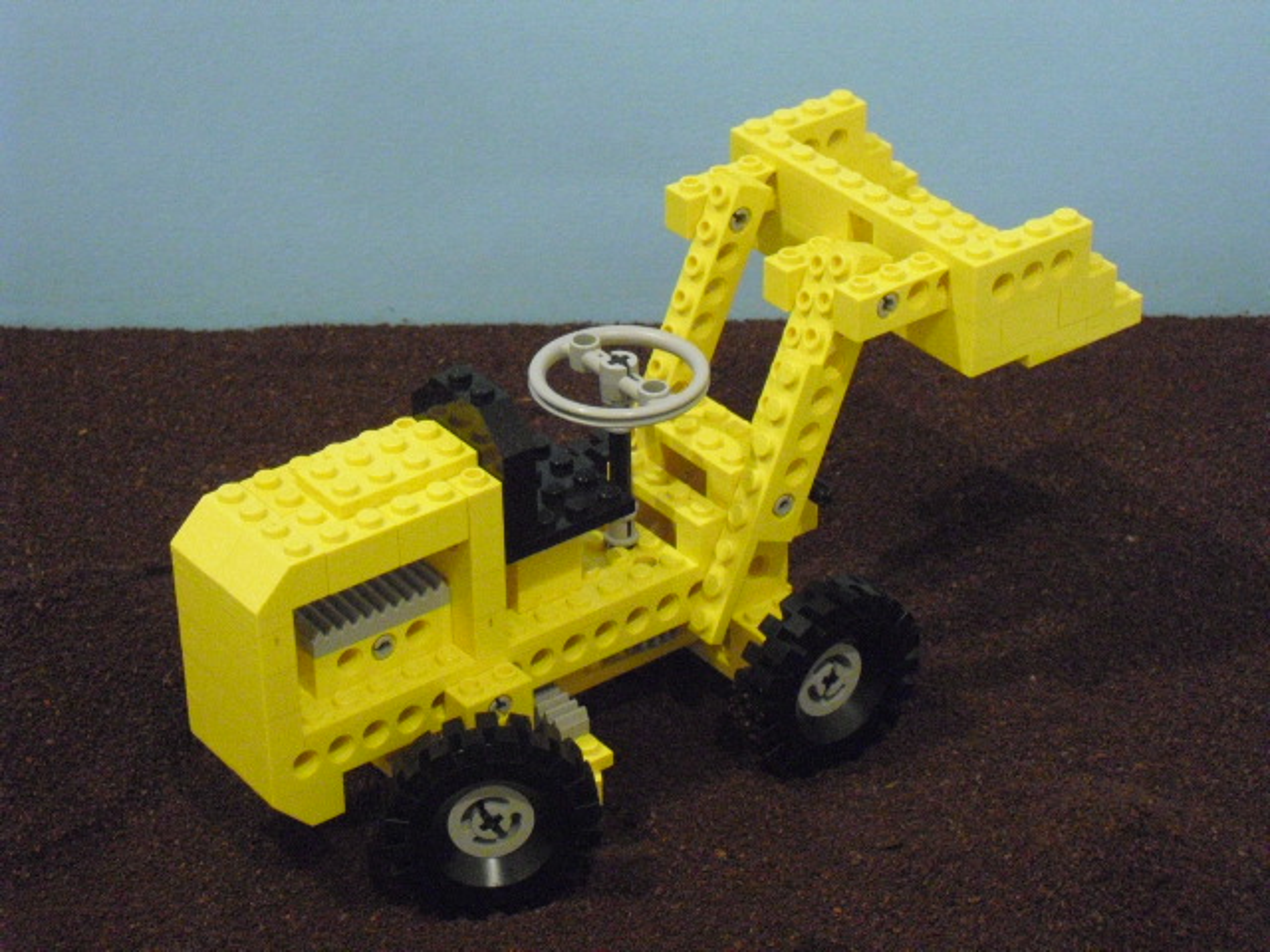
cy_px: 476
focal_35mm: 89
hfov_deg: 22.0
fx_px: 3265
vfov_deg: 16.6
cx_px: 635
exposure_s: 1/13
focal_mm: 15.7
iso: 800
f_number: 5.1
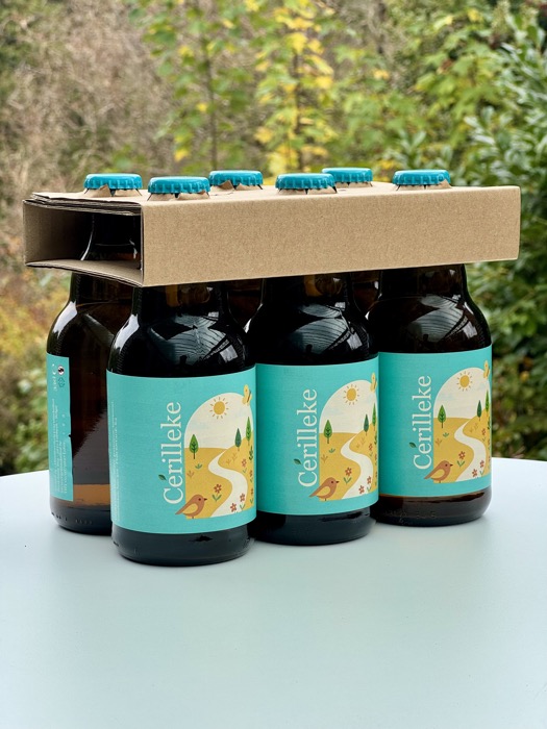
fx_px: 1622
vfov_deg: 25.3
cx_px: 274
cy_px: 364
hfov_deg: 19.1
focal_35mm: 77
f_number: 2.8
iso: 25
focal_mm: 9
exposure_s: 1/130
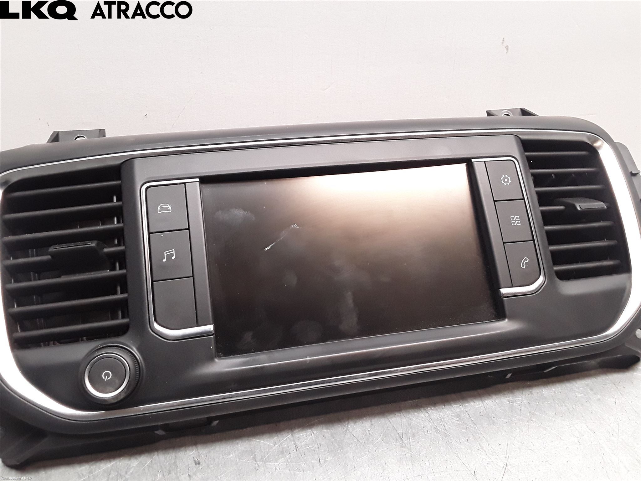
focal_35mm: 28
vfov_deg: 49.7
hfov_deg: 63.4
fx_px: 518
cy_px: 240
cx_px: 320
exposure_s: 1/100
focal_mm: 2.91
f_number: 1.9
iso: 100
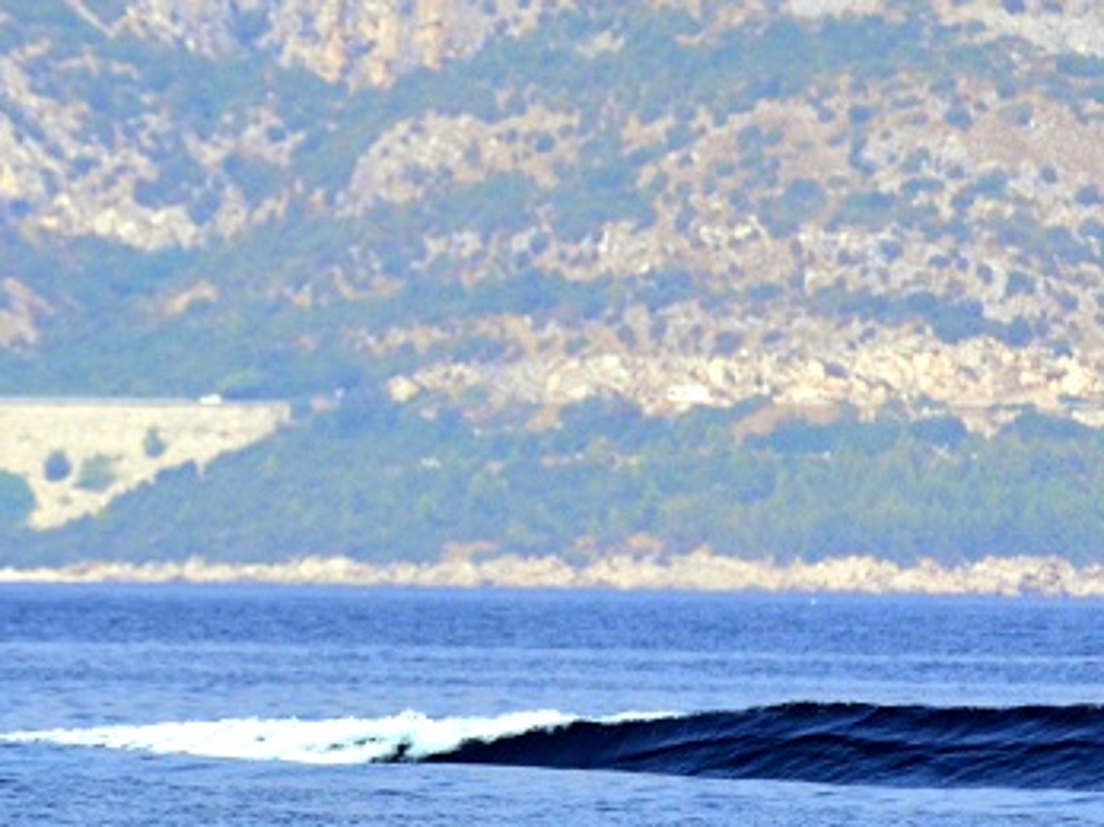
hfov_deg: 1.7
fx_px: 37684
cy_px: 412
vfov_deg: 1.3
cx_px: 468
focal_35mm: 1182
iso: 640
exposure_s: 1/1250
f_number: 9
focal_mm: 300
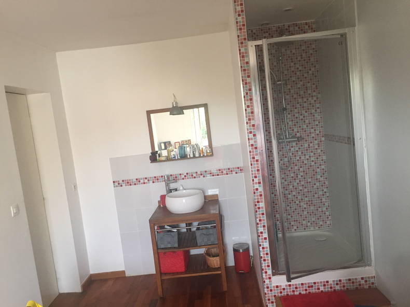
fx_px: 343
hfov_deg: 61.7
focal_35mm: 29
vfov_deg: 48.2
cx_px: 205
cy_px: 154
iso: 125
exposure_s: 1/33
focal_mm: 4.15
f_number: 2.2
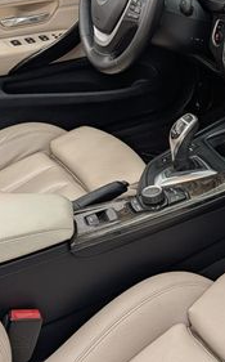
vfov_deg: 34.7
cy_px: 110
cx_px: 285
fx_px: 571
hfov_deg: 20.5
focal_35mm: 58
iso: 187
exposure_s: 1/120
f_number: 1.68
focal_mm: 6.9
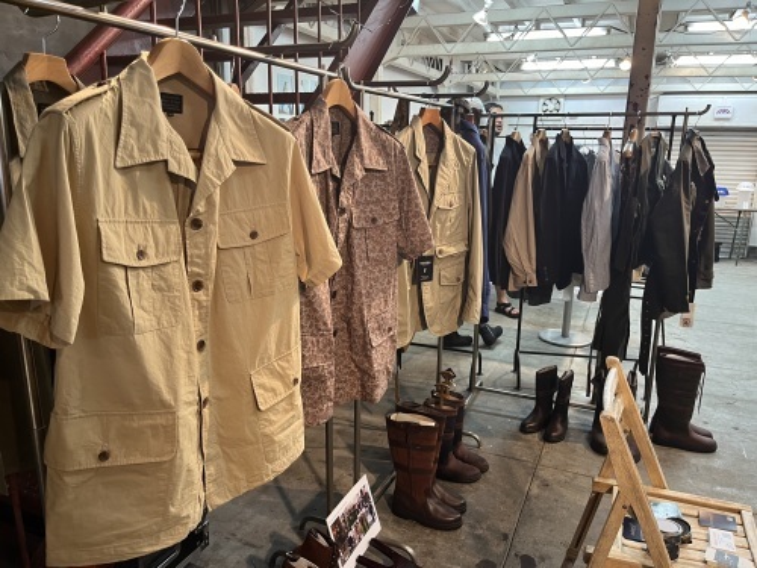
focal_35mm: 26
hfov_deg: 67.3
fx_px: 569
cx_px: 378
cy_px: 284
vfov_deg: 53.1
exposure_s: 1/50
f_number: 1.6
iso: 125
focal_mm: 5.1
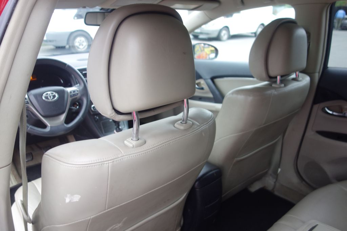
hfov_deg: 65.5
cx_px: 174
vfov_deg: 46.4
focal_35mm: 28
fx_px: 270
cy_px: 116
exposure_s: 1/50
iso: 125
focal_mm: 10.4
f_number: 1.8
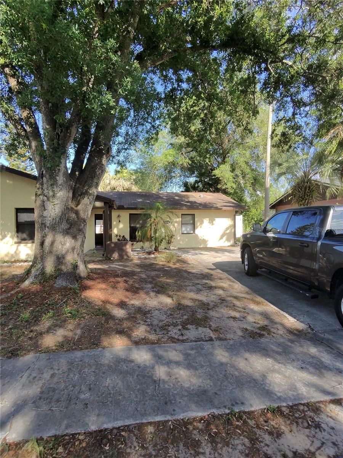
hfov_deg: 89.9
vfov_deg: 106.2
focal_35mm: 13
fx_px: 172
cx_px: 172
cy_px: 229
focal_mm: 2.24
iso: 54
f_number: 2.2
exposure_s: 1/357
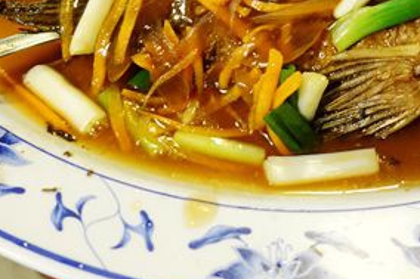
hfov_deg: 36.1
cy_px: -23
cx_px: 260
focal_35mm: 55
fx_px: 641
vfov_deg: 23.2
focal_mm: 8.8
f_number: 1.8
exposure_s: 1/13
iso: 1000
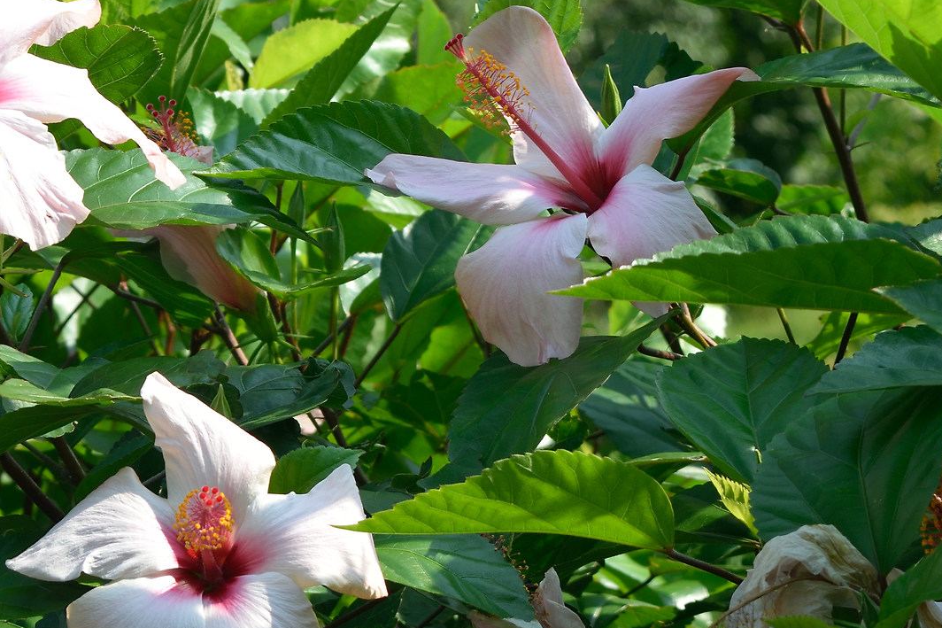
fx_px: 4869
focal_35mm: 186
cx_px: 42
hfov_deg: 11.0
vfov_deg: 7.4
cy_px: 337
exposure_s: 1/250
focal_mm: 55
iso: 220
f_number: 8
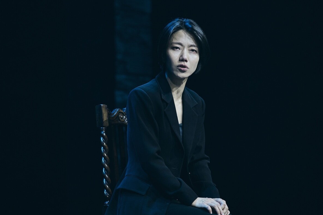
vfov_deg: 5.8
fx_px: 2135
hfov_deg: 8.7
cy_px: 106
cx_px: 173
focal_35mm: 238
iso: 2000
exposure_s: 1/320
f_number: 2.8
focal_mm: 200
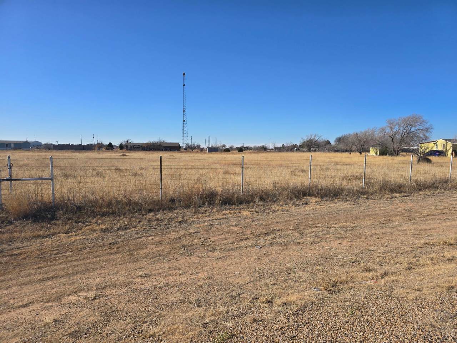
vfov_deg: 58.9
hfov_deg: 73.9
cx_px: 228
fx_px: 304
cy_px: 172
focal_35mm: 23
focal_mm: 6.3
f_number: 1.7
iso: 12
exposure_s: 1/1008
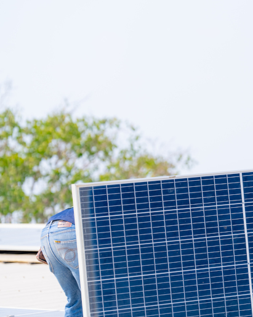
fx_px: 2444
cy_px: 185
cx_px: 284
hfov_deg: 5.9
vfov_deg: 7.4
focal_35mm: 261
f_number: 4
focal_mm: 143
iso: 100
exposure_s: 1/800
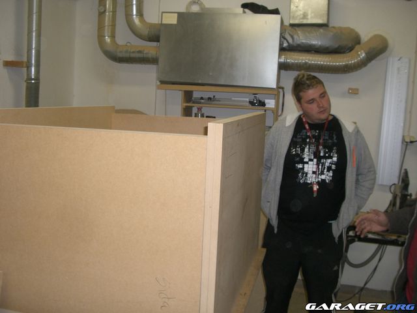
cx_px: 208
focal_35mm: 38
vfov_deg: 37.7
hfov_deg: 49.0
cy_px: 156
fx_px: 458
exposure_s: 1/60
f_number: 2.7
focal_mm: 6.2
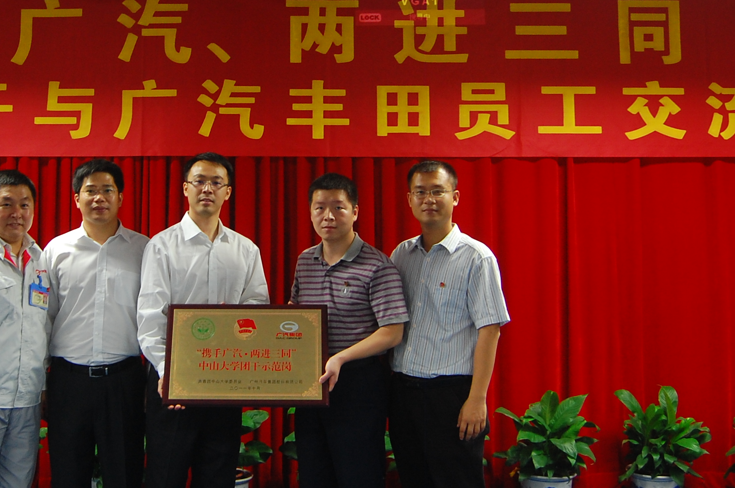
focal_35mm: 52
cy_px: 121
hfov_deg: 37.7
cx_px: 230
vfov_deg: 25.6
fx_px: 1061
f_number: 3.5
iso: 400
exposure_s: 1/20
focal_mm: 18
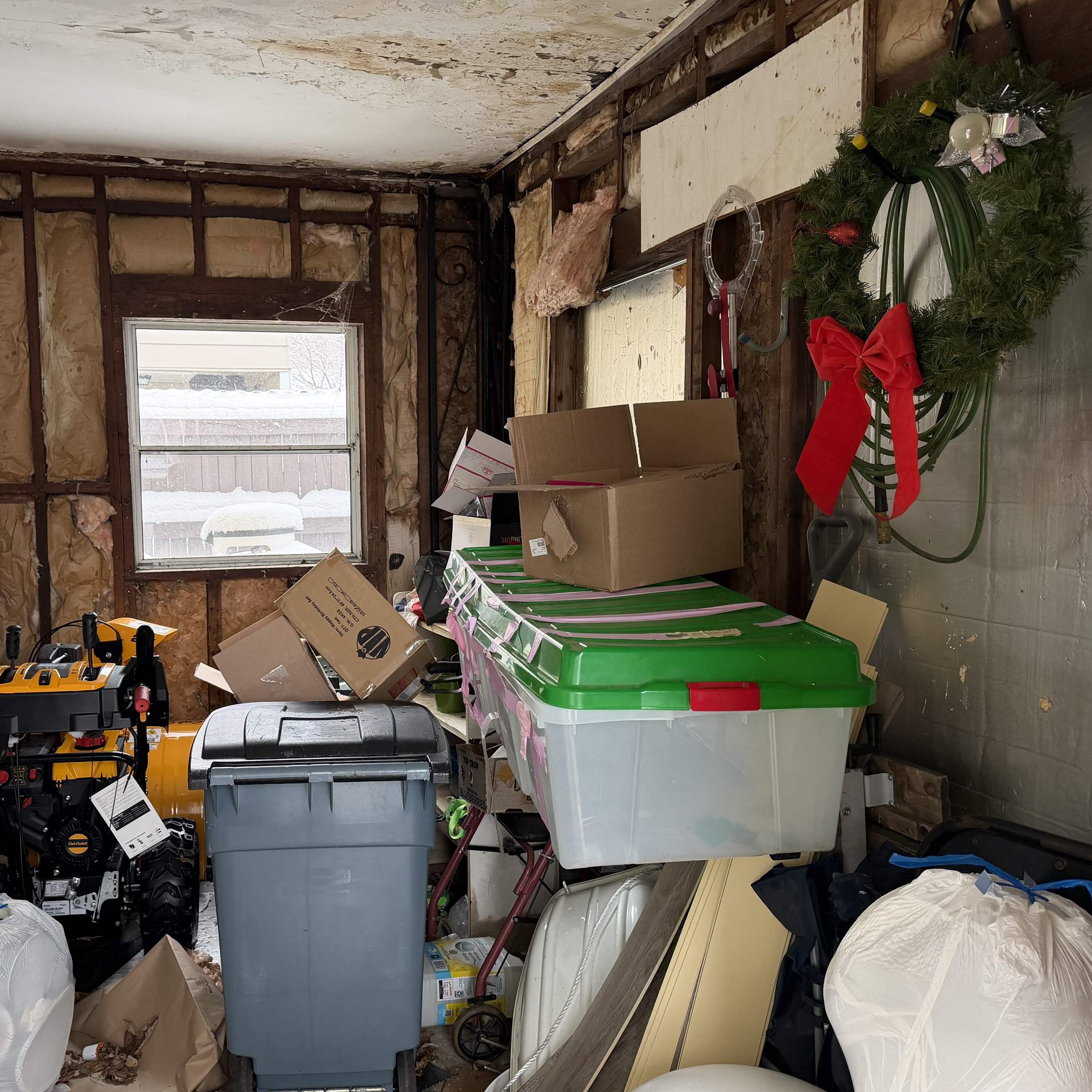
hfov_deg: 54.6
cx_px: 368
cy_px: 552
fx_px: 1035
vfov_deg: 55.6
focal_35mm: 29
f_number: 1.78
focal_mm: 6.76
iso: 200
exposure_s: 1/116
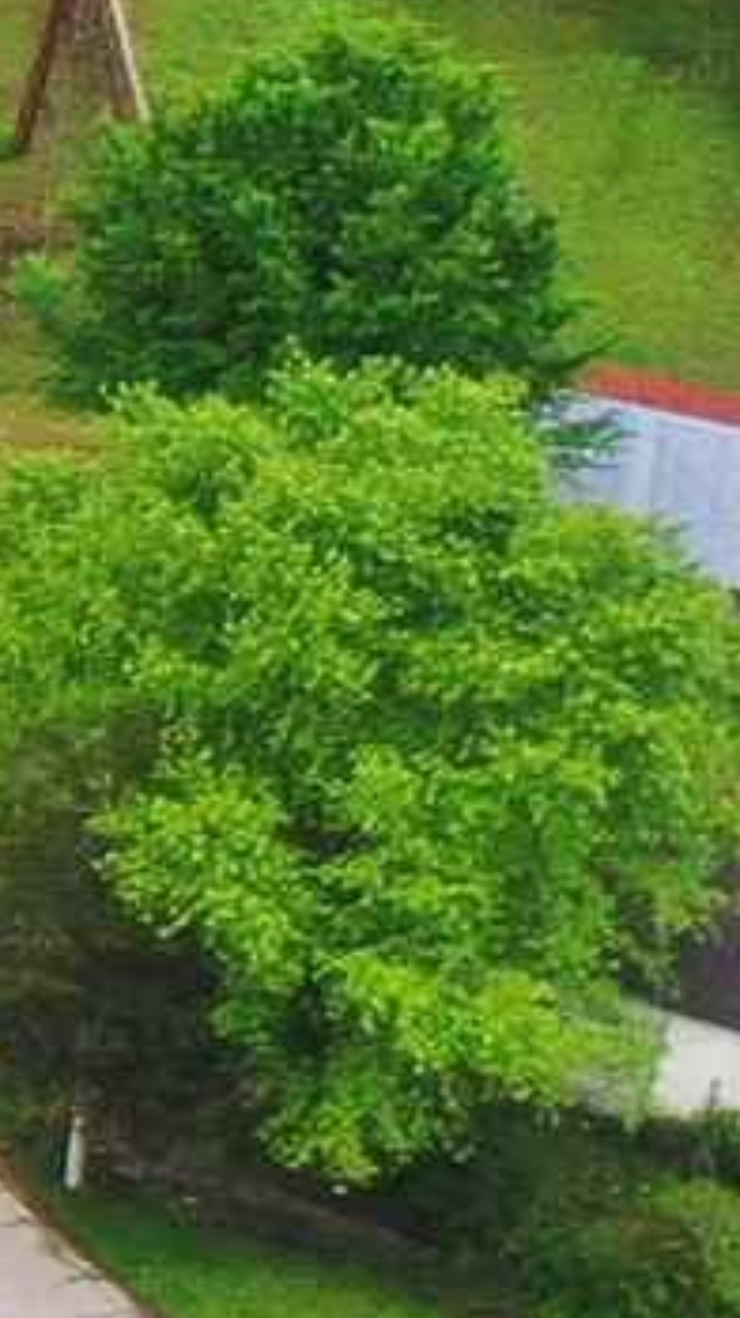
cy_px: -887
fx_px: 9011
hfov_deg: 3.7
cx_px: -4334
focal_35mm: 258
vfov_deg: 8.1
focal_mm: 10.26
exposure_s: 1/200
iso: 100
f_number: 4.5
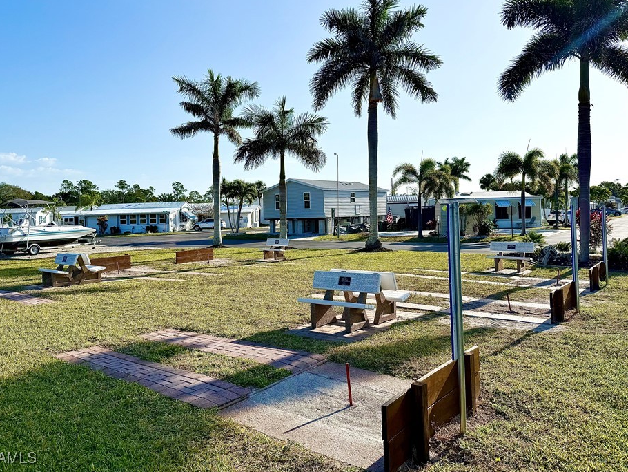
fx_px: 490
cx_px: 306
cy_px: 208
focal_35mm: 27
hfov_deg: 65.3
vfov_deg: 51.3
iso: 80
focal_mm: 6.76
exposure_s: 1/7353
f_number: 1.78
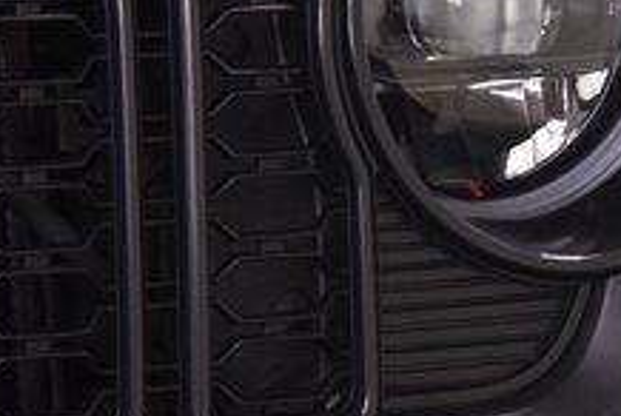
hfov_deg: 4.7
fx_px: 7531
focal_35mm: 436
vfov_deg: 3.2
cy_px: 170
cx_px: 60
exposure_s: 1/30
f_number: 6.3
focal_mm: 62
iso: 1600
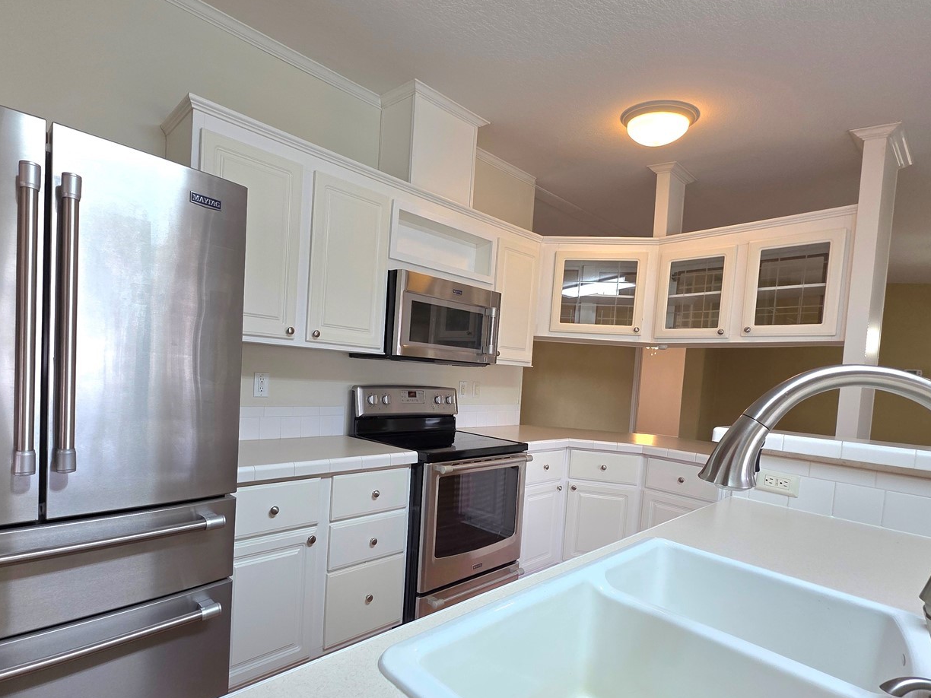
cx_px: 421
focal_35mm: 17
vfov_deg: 74.2
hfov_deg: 90.8
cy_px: 403
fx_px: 457
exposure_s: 1/120
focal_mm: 2.2
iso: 100
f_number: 1.9
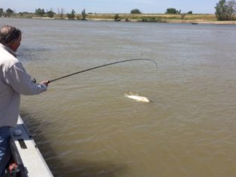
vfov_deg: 37.6
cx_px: 113
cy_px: 71
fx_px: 259
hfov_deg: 48.9
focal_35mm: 38
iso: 32
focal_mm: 4.15
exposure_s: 1/2475
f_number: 2.2
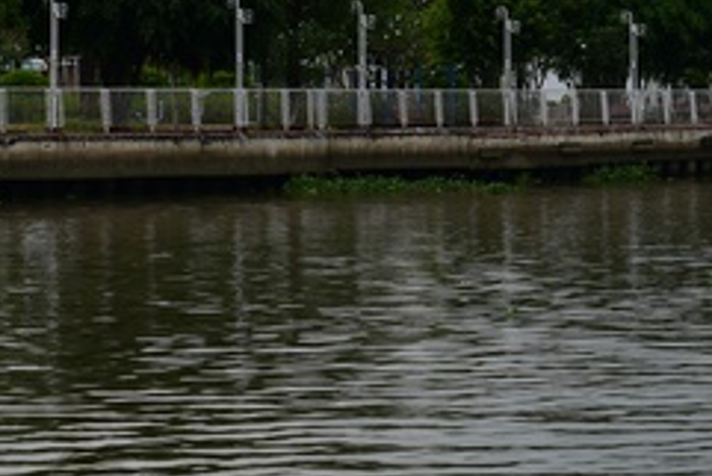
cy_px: -62
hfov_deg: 15.2
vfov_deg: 10.0
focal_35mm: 135
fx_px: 2671
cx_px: 266
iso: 320
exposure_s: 1/1250
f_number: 4
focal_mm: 50
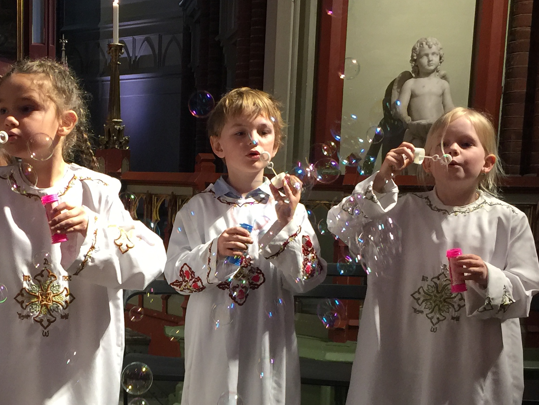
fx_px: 950
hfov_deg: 31.1
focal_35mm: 61
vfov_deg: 23.7
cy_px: 327
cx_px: 126
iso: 80
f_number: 2.2
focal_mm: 4.15
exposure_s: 1/33
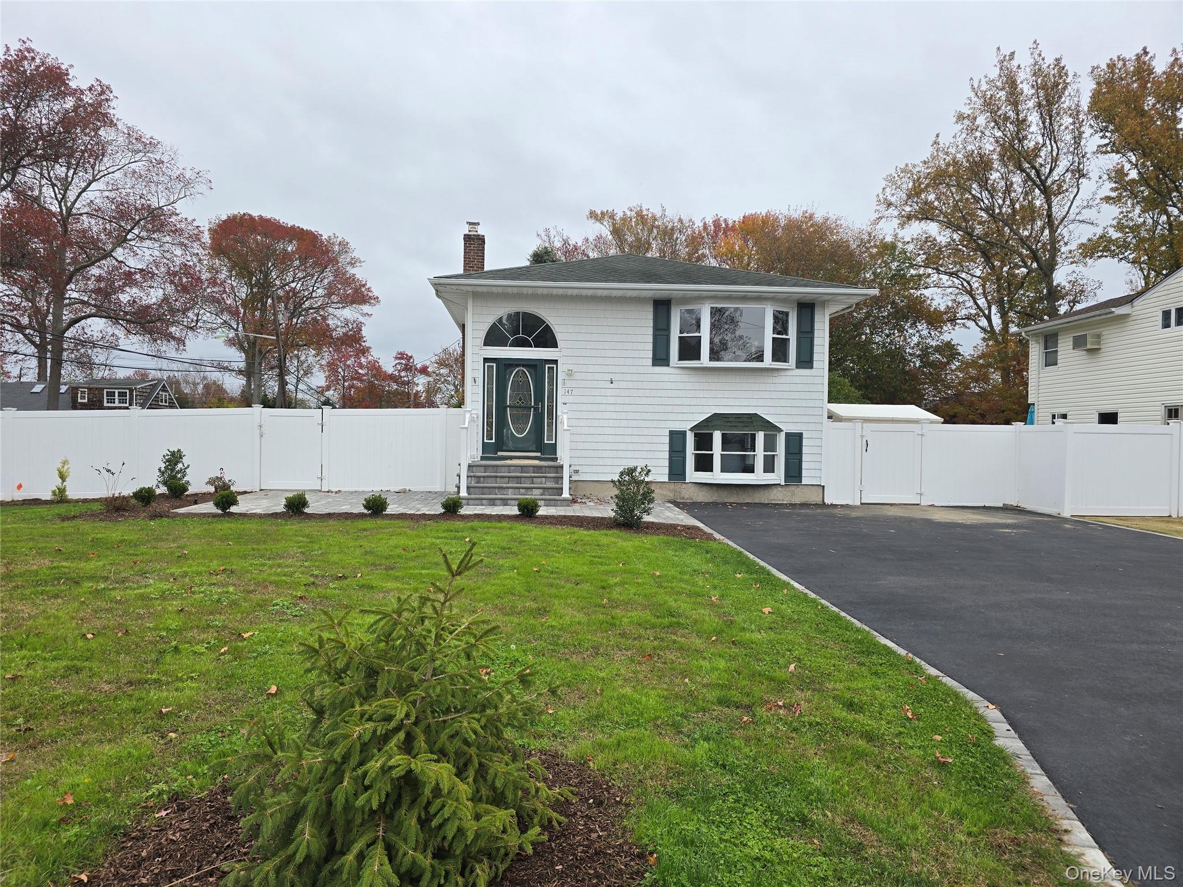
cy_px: 444
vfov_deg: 58.9
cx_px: 592
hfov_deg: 73.9
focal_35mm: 23
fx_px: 786
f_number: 1.7
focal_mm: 6.3
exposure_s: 1/253
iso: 12
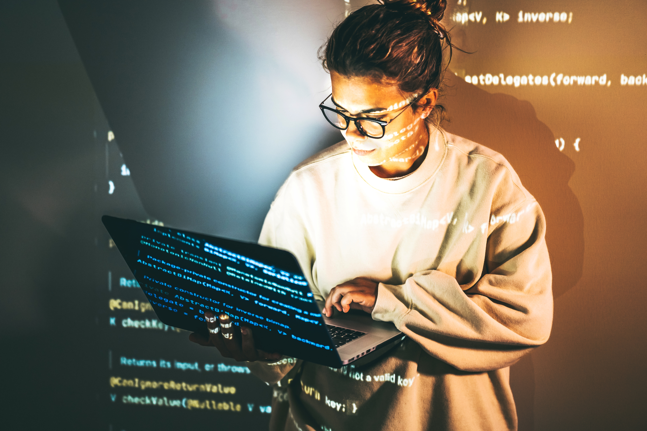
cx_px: 324
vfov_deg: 24.6
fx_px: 988
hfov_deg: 36.2
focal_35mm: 55
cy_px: 216
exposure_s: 1/125
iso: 1600
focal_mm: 55
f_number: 1.8
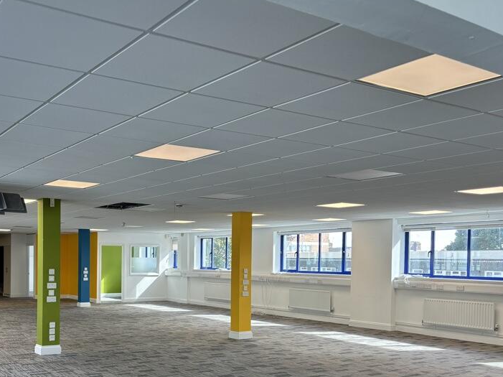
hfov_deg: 47.7
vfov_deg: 37.0
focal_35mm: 38
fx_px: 552
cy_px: 270
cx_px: 146
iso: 50
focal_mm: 5.96
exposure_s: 1/100
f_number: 1.6
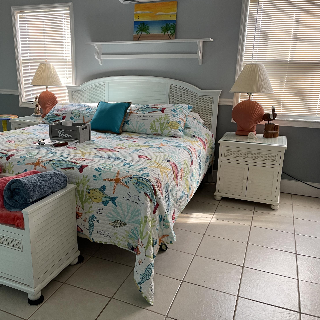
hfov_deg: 52.2
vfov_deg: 52.5
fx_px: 324
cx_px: 131
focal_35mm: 31
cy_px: 159
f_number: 1.6
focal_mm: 5.1
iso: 125
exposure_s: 1/83
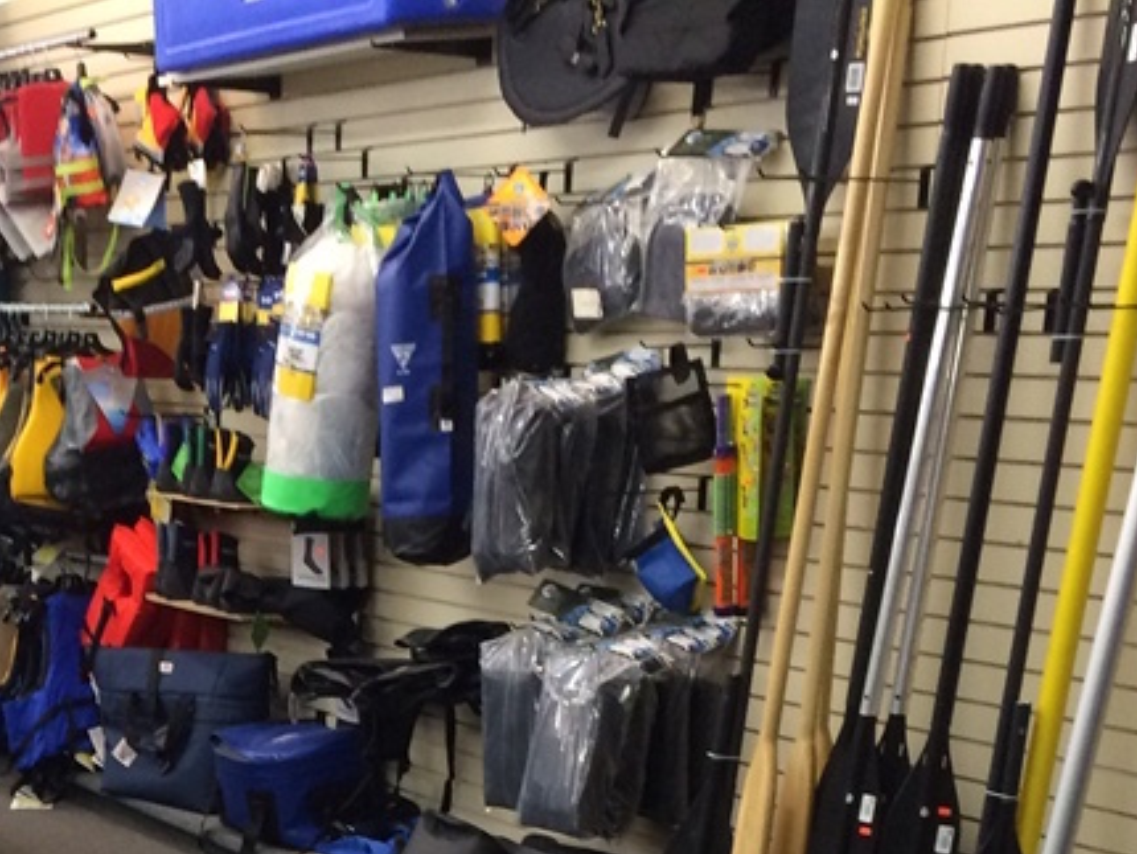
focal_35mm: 69
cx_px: -3
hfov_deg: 26.6
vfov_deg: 20.1
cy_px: 1013
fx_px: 2268
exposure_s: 1/30
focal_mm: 4.15
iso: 100
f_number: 2.2
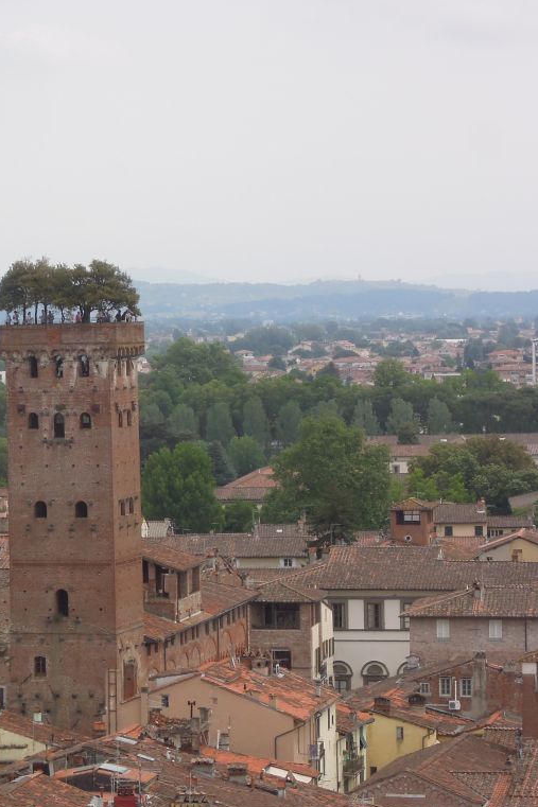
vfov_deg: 14.7
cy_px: 405
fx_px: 3140
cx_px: 65
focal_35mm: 140
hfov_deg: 9.8
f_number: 5.5
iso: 160
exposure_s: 1/500
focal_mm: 17.9
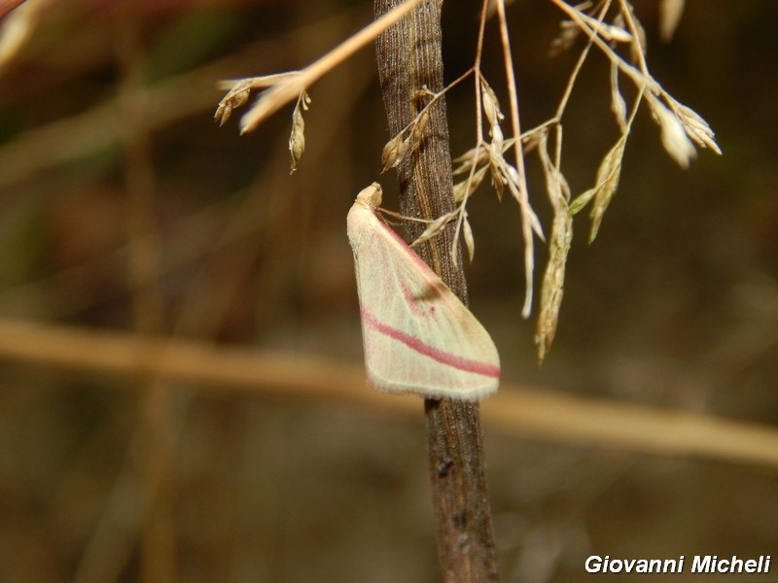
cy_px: 292
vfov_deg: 12.9
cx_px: 389
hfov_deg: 17.1
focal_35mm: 115
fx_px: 2585
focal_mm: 20.5
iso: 200
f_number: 9.2
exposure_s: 1/30
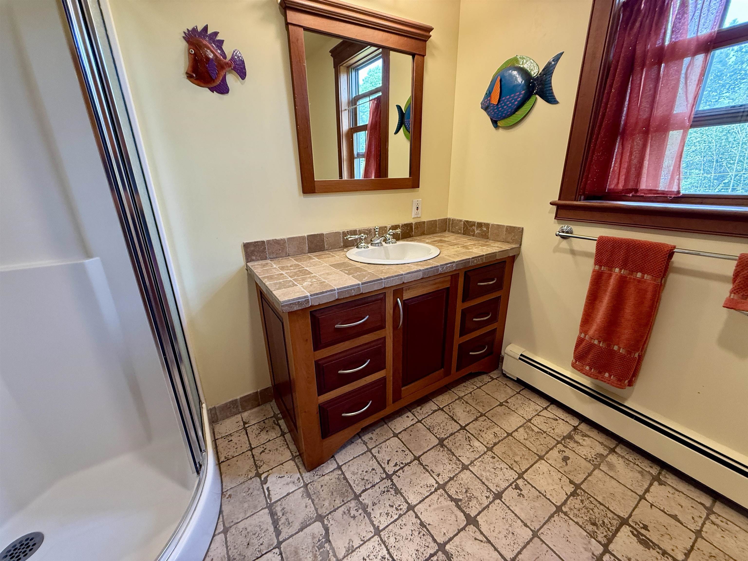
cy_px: 280
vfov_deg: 85.7
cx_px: 374
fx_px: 303
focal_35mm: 14
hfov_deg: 102.1
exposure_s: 1/60
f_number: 2.2
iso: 160
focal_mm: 2.22
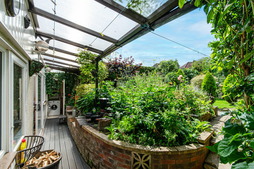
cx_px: 126
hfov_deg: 96.7
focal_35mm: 16
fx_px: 113
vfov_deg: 73.7
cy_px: 80
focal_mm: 10
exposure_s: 1/320
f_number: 10
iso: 200
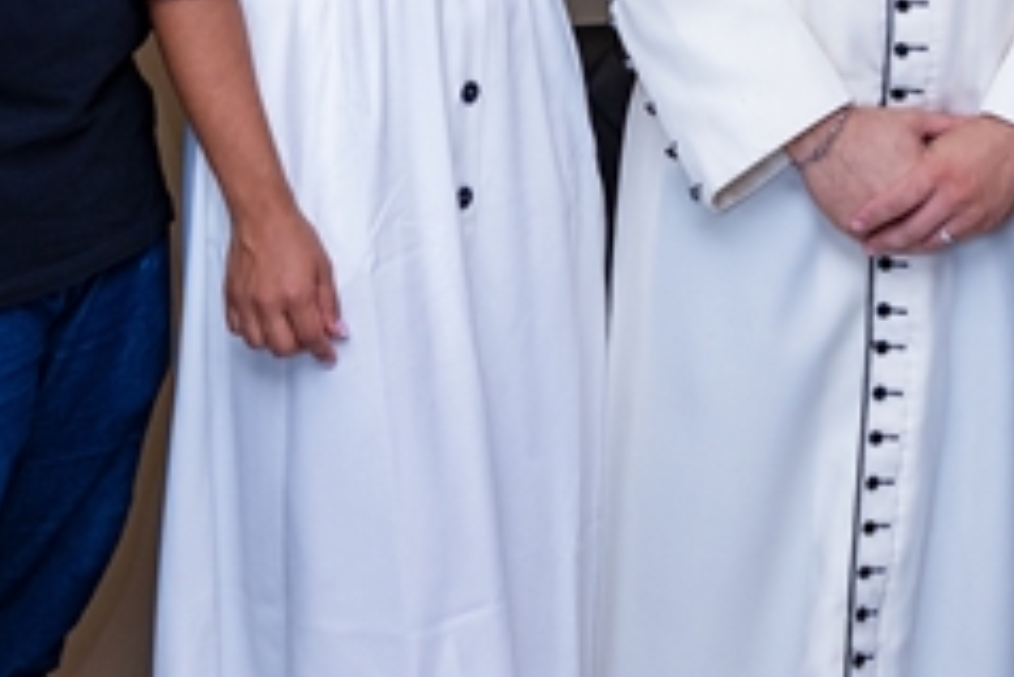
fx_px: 3156
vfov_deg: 12.0
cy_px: -119
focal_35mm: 112
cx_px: 910
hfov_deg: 18.0
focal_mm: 24
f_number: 3.2
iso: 400
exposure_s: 1/200
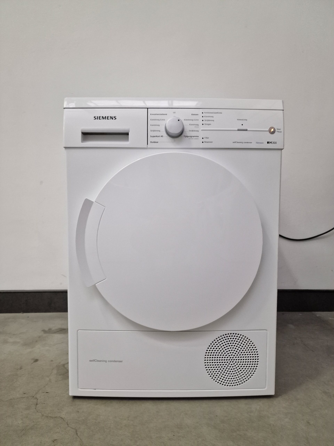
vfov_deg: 73.9
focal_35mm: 23
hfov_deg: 58.9
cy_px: 223
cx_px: 167
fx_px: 296
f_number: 1.8
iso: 500
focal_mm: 6.4
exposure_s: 1/100
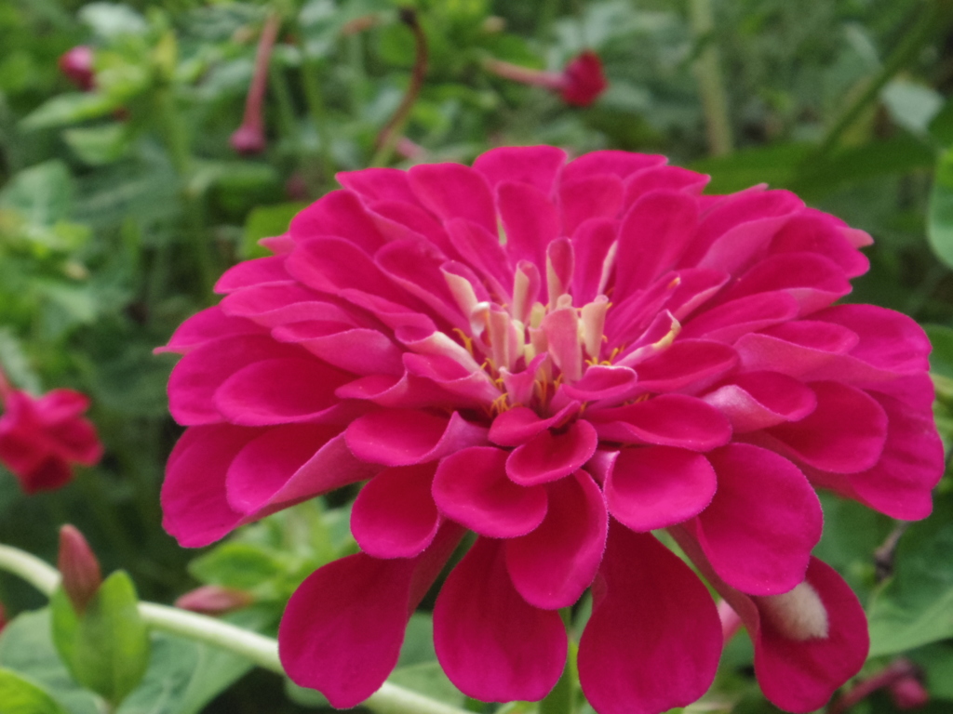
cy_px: 357
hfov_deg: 28.6
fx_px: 1872
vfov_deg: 21.6
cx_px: 476
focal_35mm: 68
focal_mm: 12.2
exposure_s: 1/100
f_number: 6.3
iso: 1000
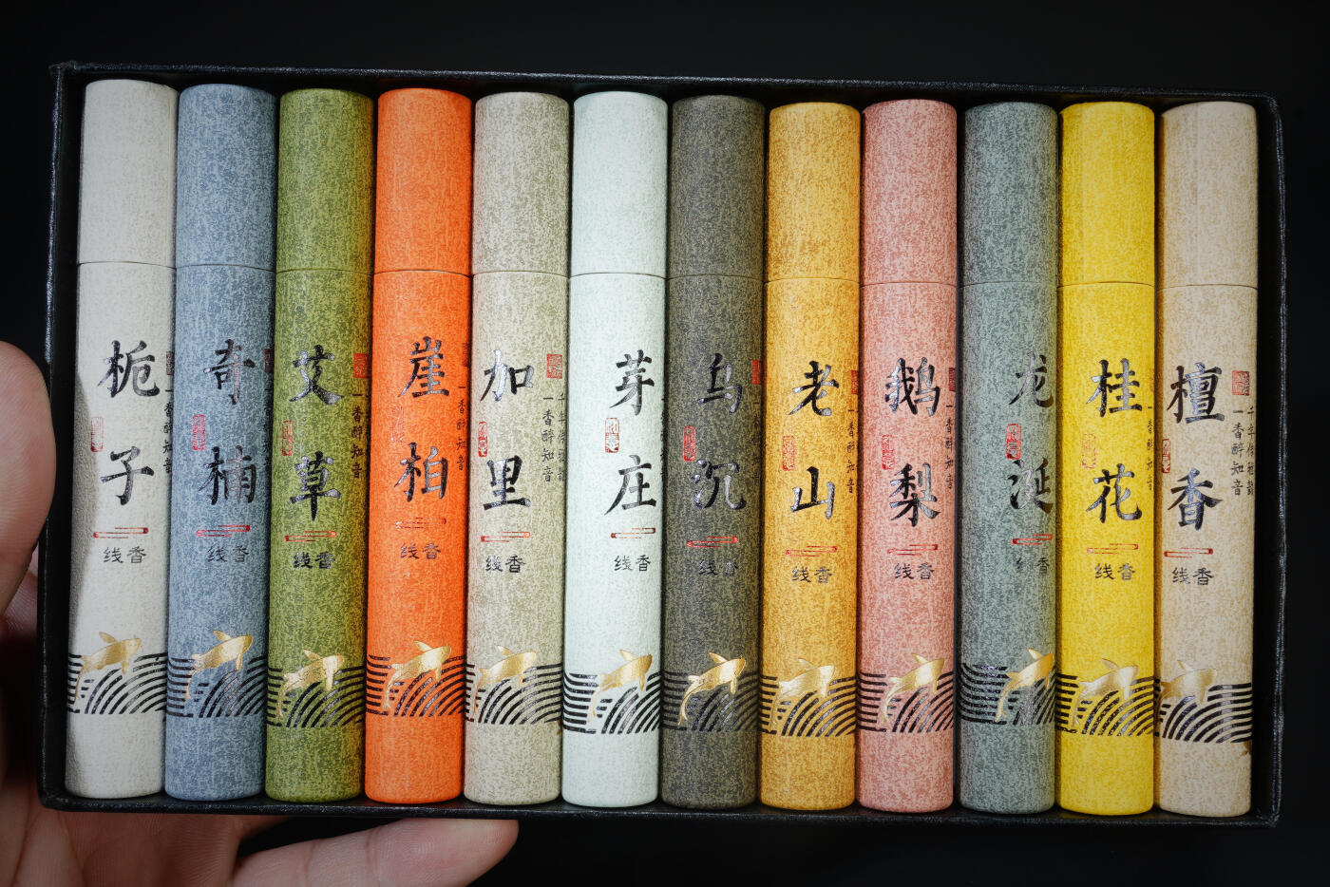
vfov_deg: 33.4
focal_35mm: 40
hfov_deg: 48.4
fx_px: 1478
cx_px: 665
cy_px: 444
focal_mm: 27
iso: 100
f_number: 18
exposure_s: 1/160
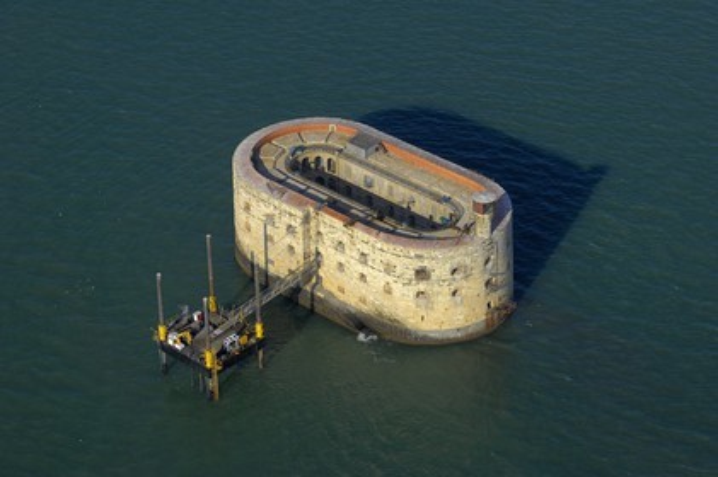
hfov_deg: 19.5
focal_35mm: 105
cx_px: 359
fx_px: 2092
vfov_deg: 13.0
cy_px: 238
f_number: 5
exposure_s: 1/1000
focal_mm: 70
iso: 100
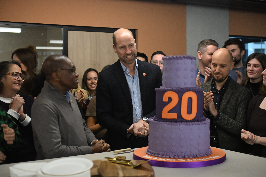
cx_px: 133
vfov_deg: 24.6
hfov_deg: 36.2
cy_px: 88
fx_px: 406
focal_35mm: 55
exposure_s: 1/1250
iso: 6400
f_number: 2.8
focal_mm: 55
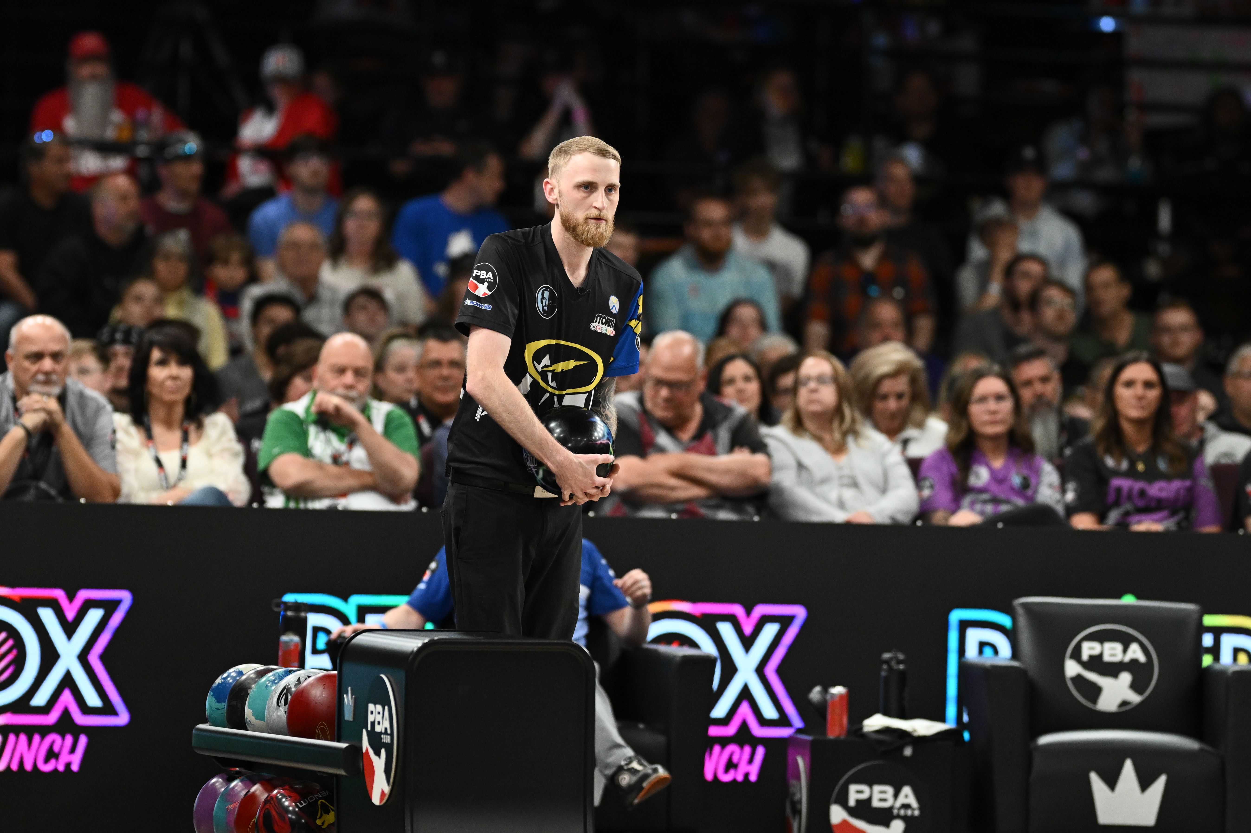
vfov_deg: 6.8
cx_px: 626
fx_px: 7017
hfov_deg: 10.2
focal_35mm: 202
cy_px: 416
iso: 2000
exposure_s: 1/1250
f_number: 1.8
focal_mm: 135
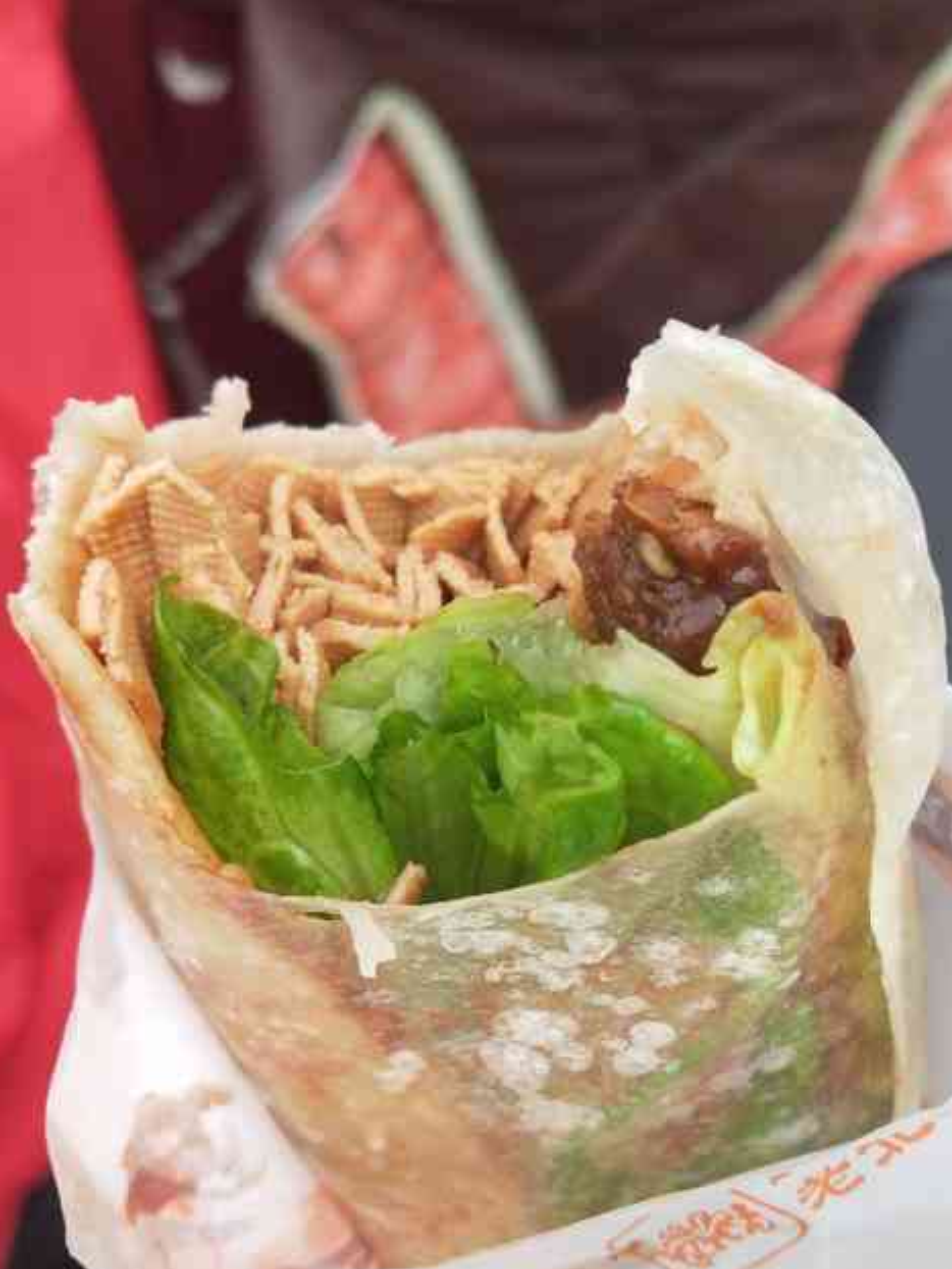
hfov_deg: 32.2
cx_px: 532
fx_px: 1649
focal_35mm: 45
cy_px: 784
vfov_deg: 41.8
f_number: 1.8
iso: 57
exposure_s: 1/100
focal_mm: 3.95
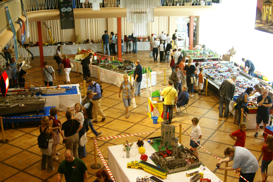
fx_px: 319
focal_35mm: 42
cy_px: 91
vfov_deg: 32.0
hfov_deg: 46.4
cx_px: 136
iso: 400
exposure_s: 1/25
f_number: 4
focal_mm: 28
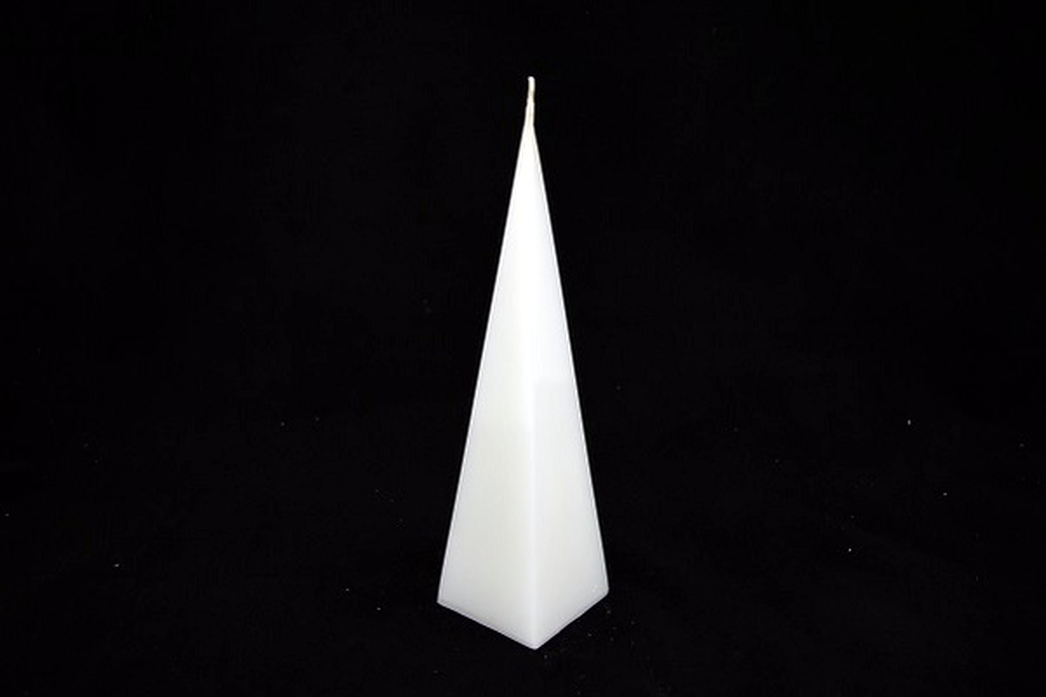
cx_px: 523
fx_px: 1046
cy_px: 348
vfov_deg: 36.9
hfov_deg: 53.1
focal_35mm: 36
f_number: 4
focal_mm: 24
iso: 250
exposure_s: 1/40
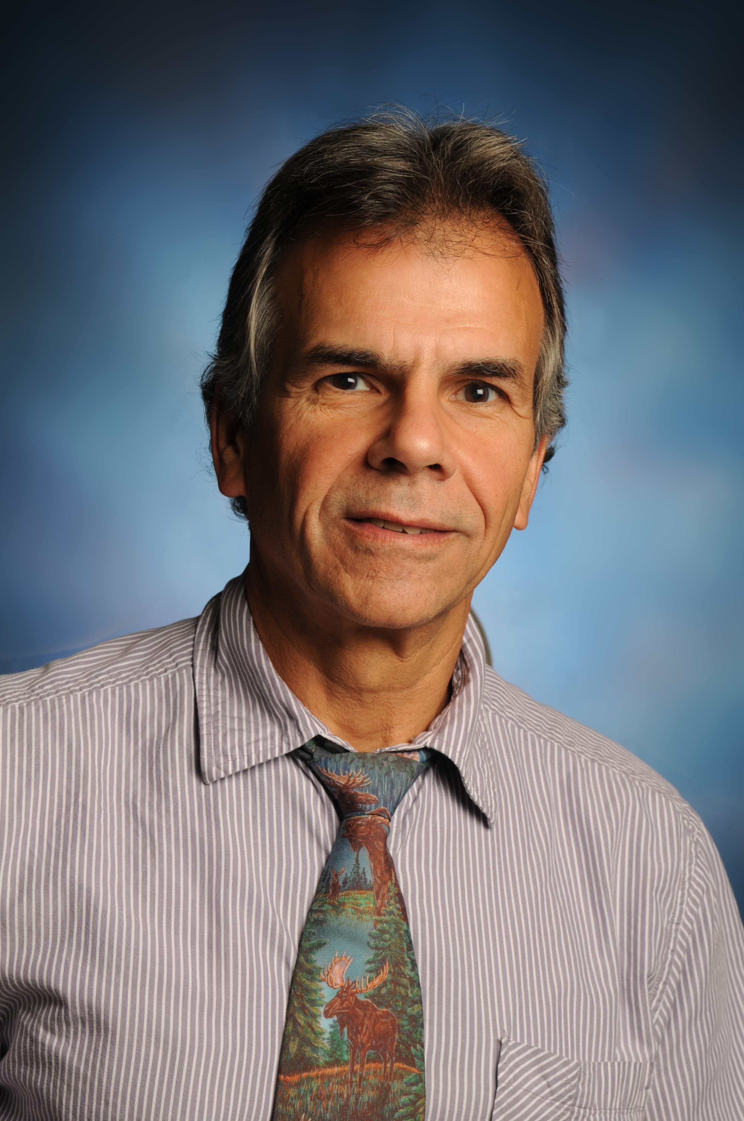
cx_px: 372
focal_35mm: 82
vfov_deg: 24.6
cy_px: 560
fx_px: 2564
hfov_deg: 16.5
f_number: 10
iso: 100
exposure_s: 1/80
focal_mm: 55
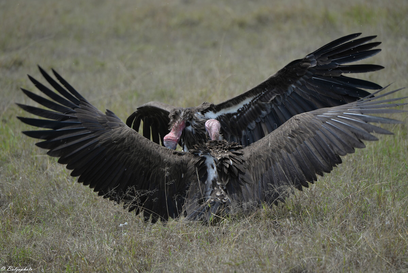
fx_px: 4535
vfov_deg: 3.4
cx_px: 204
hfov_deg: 5.2
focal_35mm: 400
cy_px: 136
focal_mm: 400
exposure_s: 1/640
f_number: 5.6
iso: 100
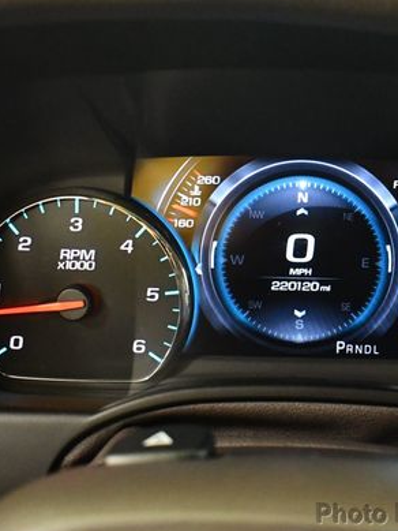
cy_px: 248
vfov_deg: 33.8
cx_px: 300
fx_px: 873
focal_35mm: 57
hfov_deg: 25.4
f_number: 3.5
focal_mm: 18
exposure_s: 1/60
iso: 3600
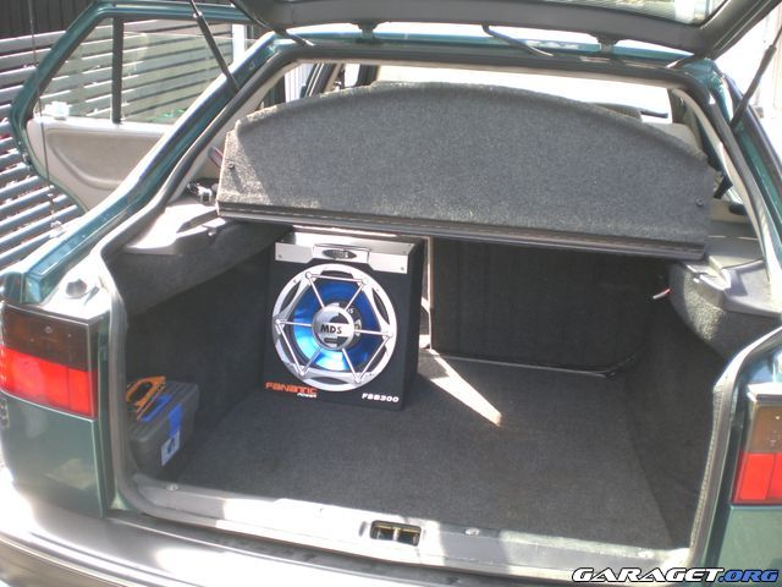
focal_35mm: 38
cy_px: 294
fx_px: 858
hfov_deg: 49.0
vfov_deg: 37.7
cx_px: 391
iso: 100
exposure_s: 1/80
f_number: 3.1
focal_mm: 6.3
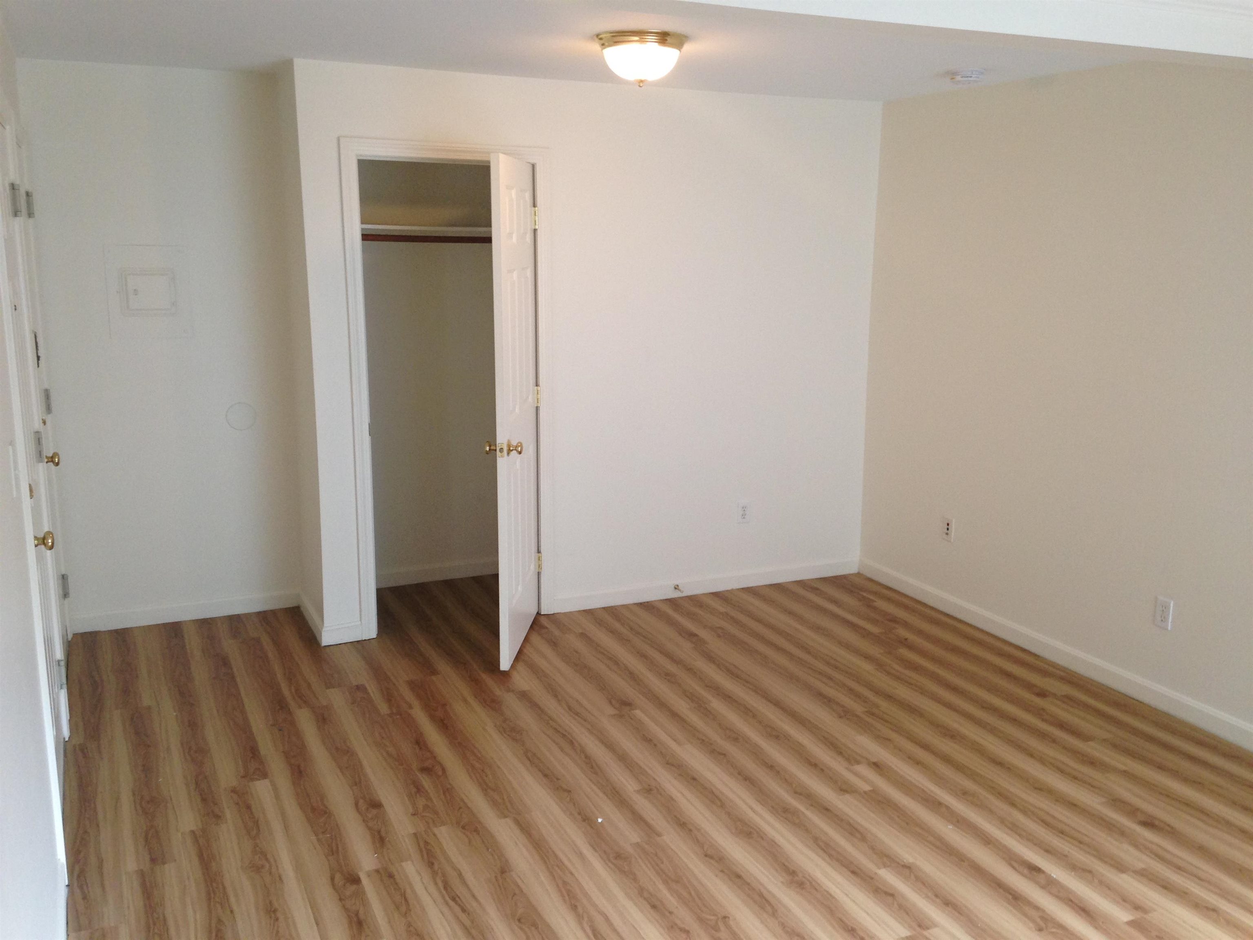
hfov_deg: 55.4
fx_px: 1195
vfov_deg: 42.9
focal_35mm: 33
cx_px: 626
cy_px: 470
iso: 100
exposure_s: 1/20
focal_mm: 4.12
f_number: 2.4
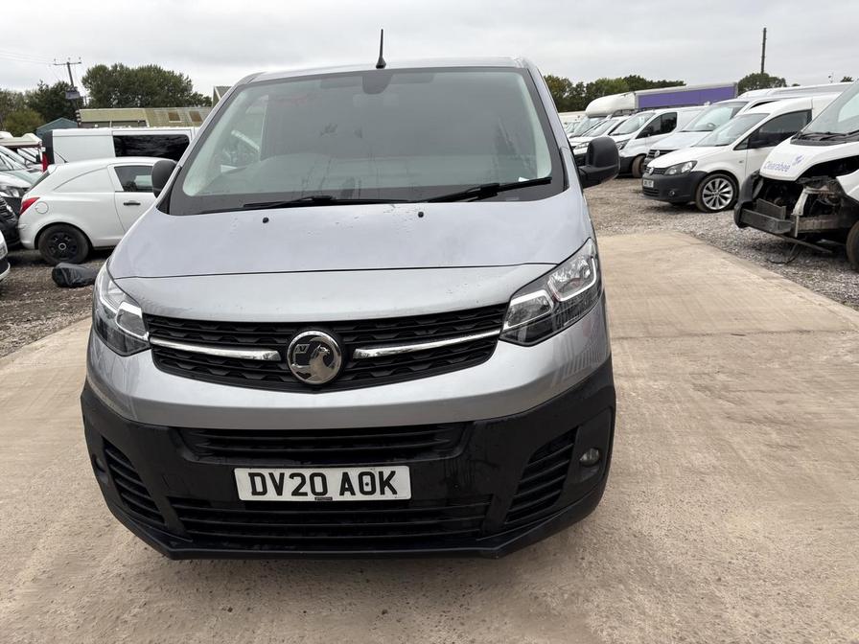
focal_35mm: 26
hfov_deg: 67.3
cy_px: 322
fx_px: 645
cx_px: 430
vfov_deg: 53.1
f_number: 1.6
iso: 50
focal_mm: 5.96
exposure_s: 1/680
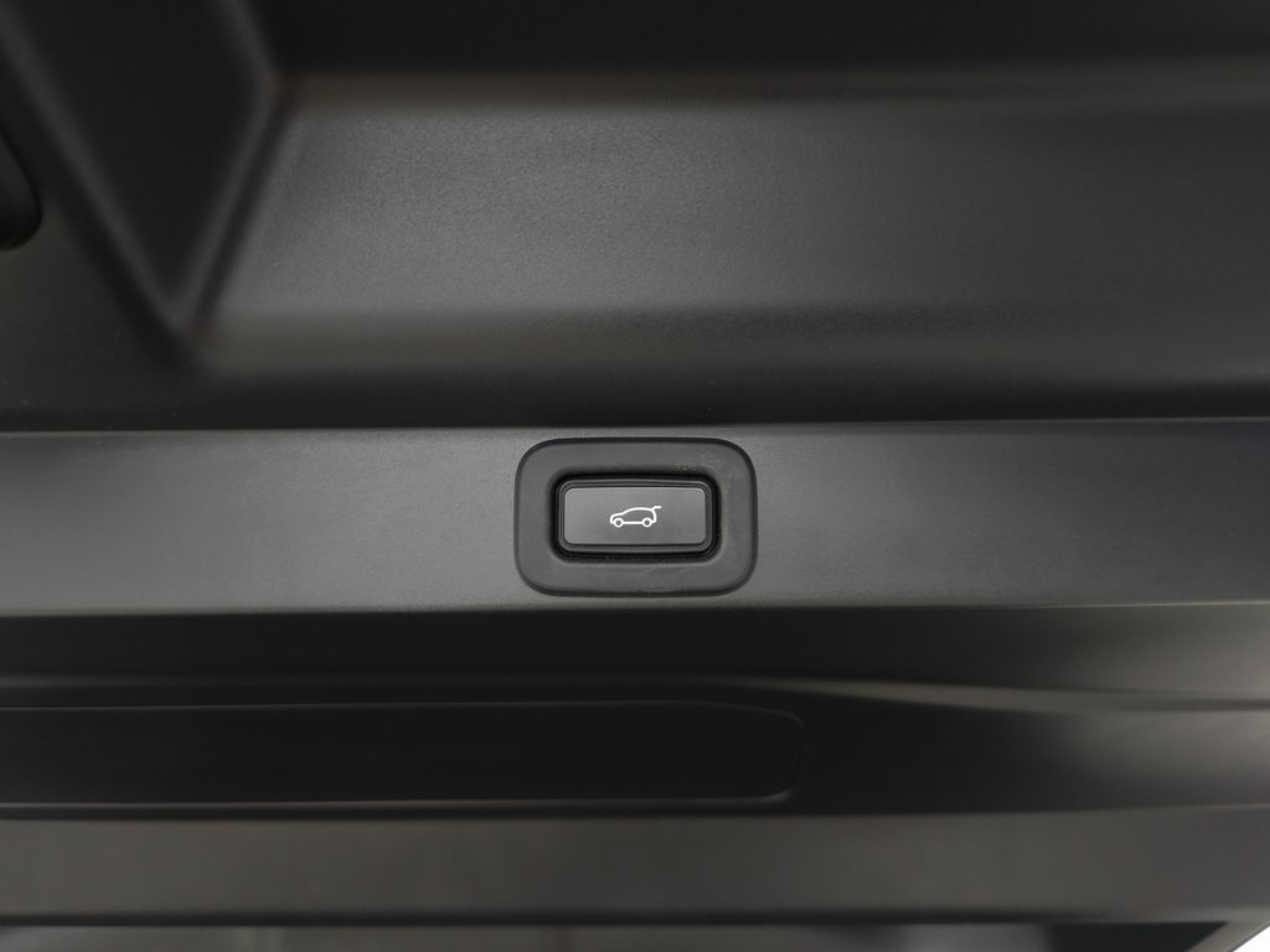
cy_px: 476
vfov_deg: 58.9
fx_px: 844
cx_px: 635
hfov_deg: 73.9
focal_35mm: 23
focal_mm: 6.3
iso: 250
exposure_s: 1/60
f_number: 1.7
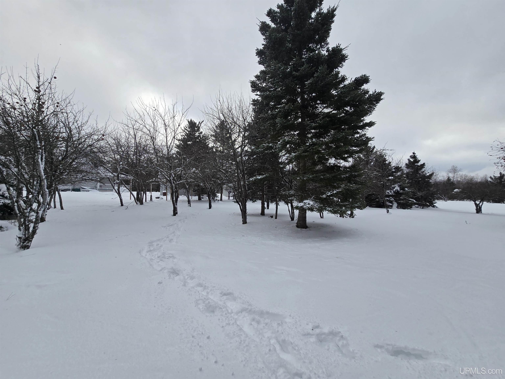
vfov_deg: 89.9
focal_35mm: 13
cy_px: 190
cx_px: 252
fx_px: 190
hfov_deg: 106.2
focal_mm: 2.2
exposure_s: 1/1410
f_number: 2.2
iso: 50
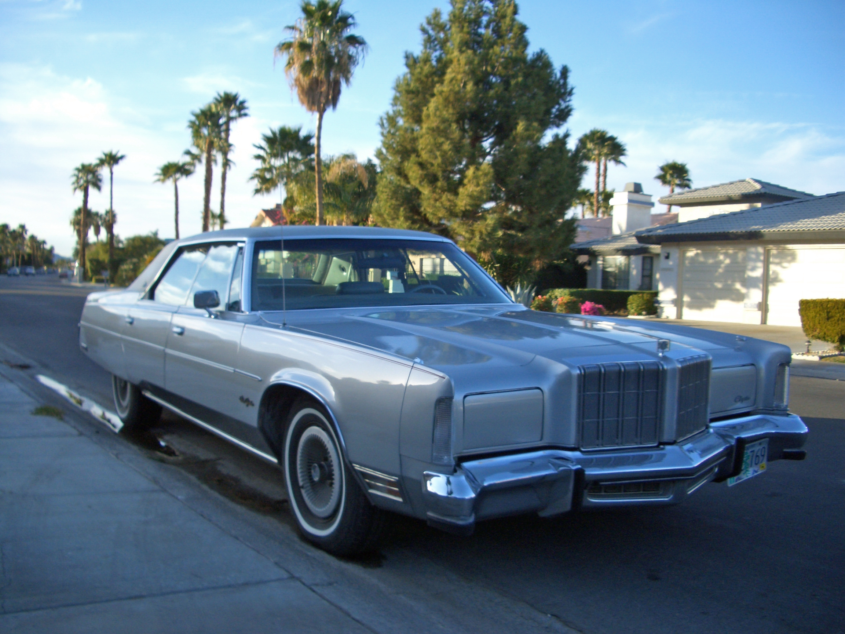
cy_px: 317
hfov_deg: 52.6
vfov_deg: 40.7
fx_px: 854
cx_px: 422
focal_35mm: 35
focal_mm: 5.8
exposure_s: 1/400
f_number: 2.6
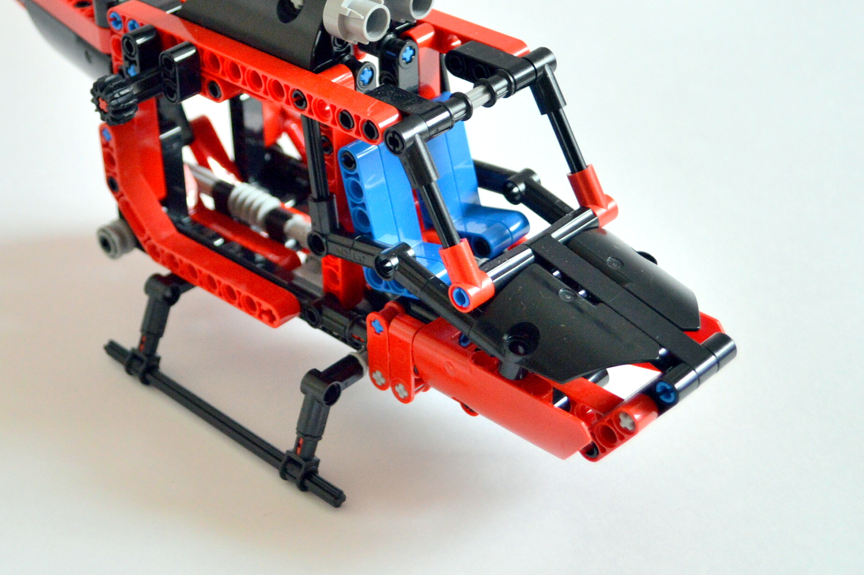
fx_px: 1535
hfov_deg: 31.3
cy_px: 175
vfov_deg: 21.1
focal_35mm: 64
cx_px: 329
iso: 800
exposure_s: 1/13
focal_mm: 26
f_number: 4.2
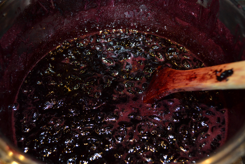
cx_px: 122
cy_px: 82
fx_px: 296
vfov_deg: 30.8
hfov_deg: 45.0
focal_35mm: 44
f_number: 4.5
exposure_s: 1/60
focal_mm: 29
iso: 1000
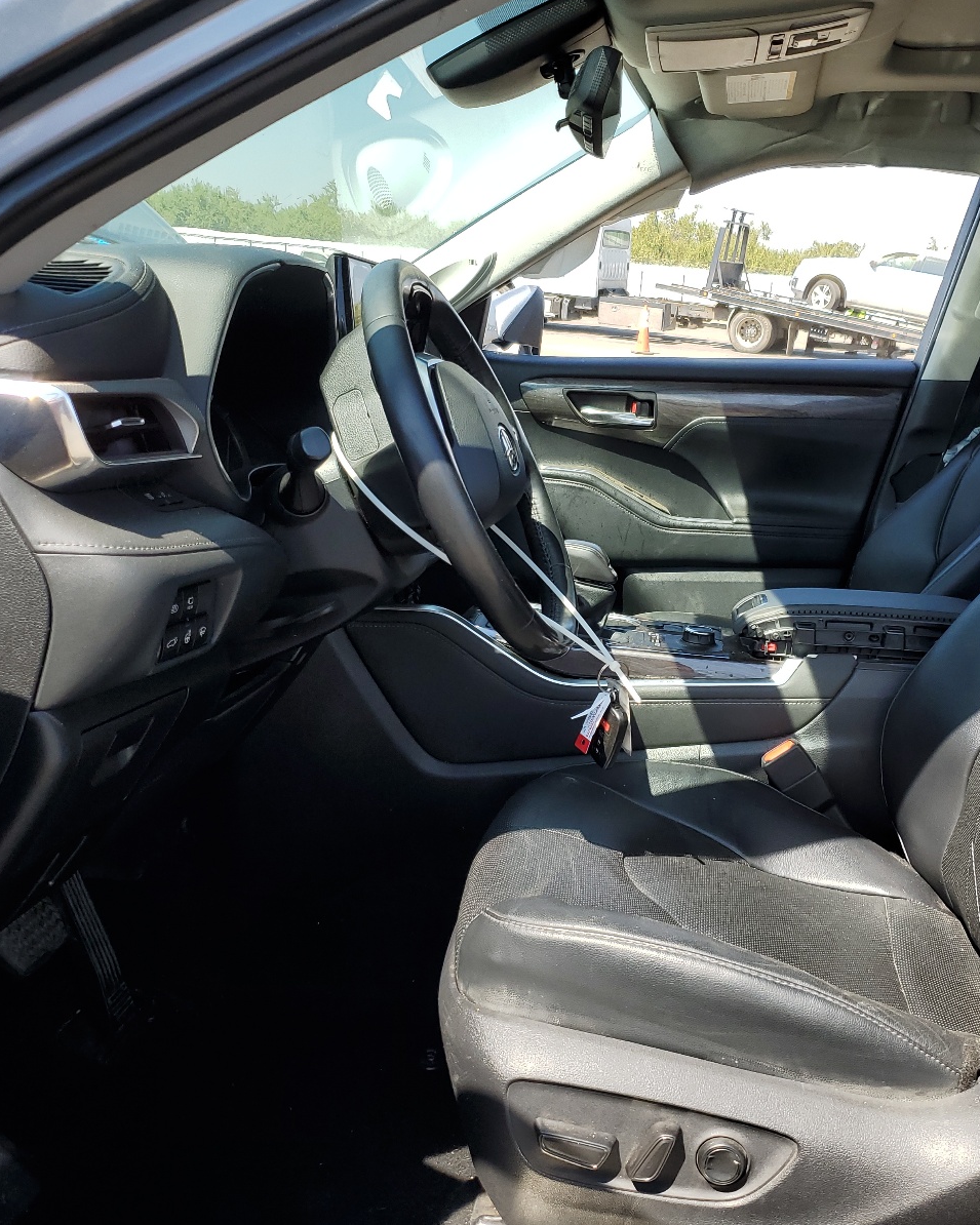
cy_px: 611
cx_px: 614
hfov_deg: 43.0
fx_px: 1233
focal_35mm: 34
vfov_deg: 52.8
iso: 50
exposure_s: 1/909
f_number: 1.5
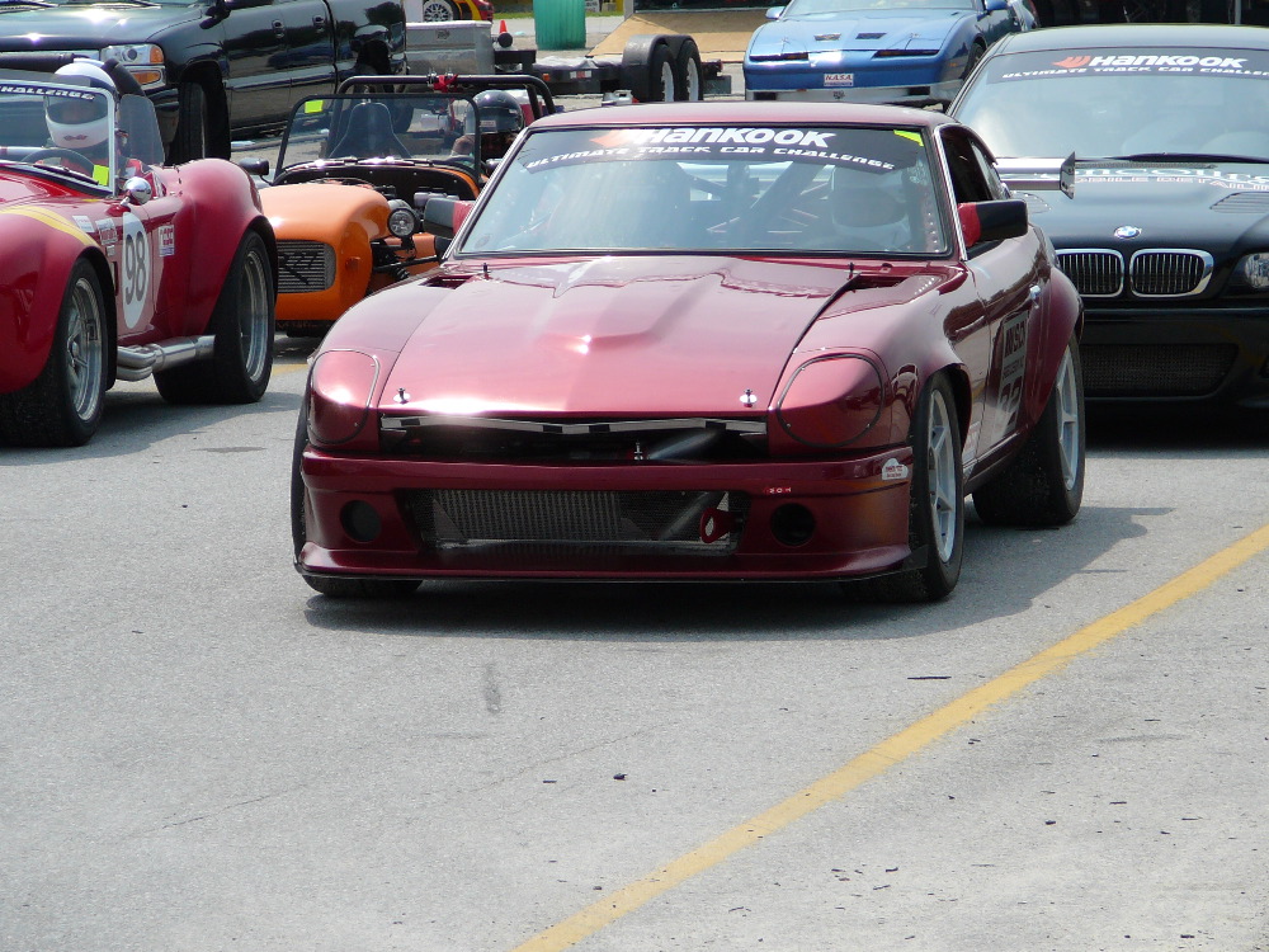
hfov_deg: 9.7
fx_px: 7479
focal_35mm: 204
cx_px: 634
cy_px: 476
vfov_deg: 7.3
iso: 80
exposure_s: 1/800
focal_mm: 30.3
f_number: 4.1
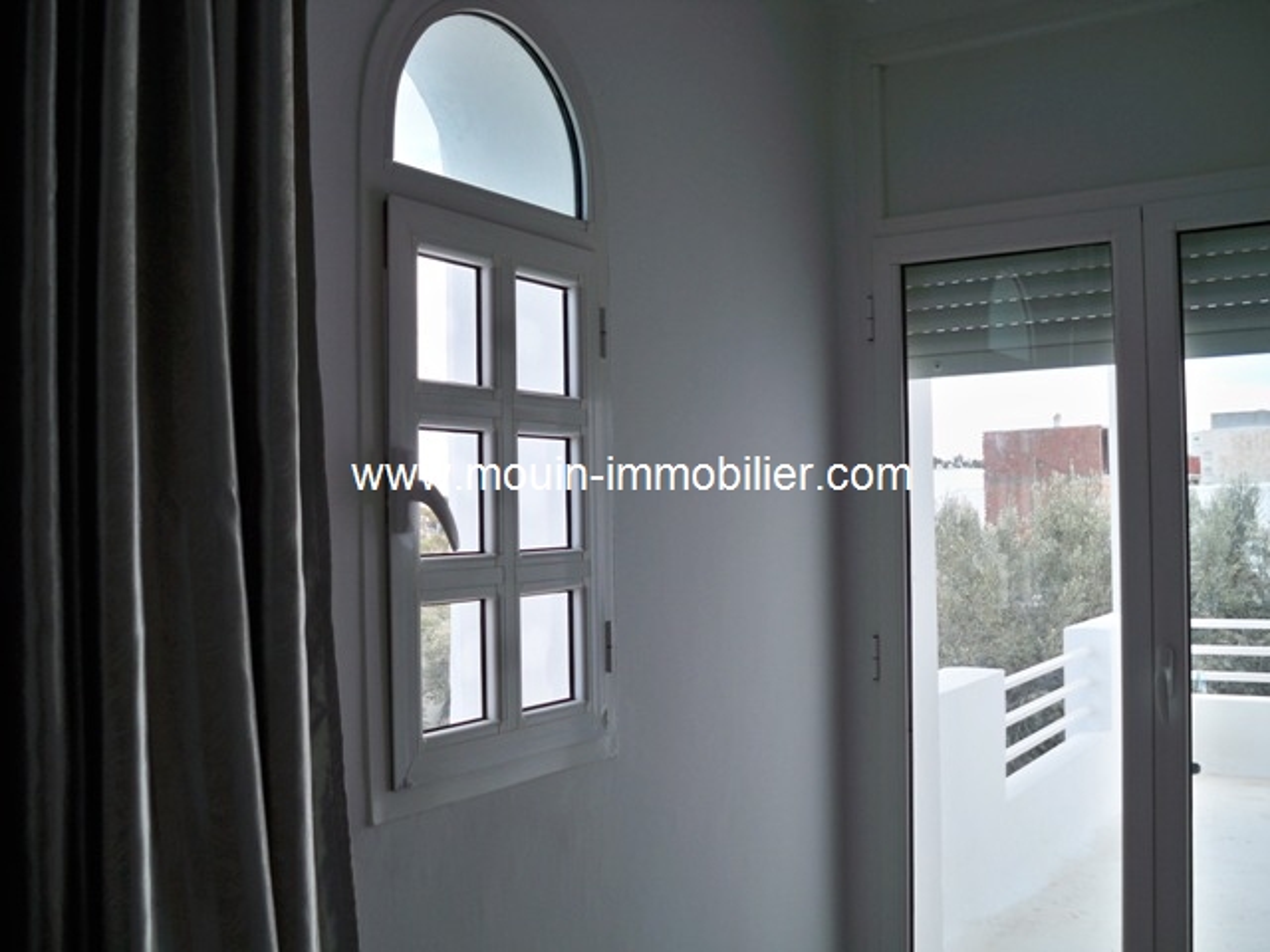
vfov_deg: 40.7
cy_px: 476
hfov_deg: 52.6
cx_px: 635
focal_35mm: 35
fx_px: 1284
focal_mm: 6.3
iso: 64
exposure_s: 1/100
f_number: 3.1
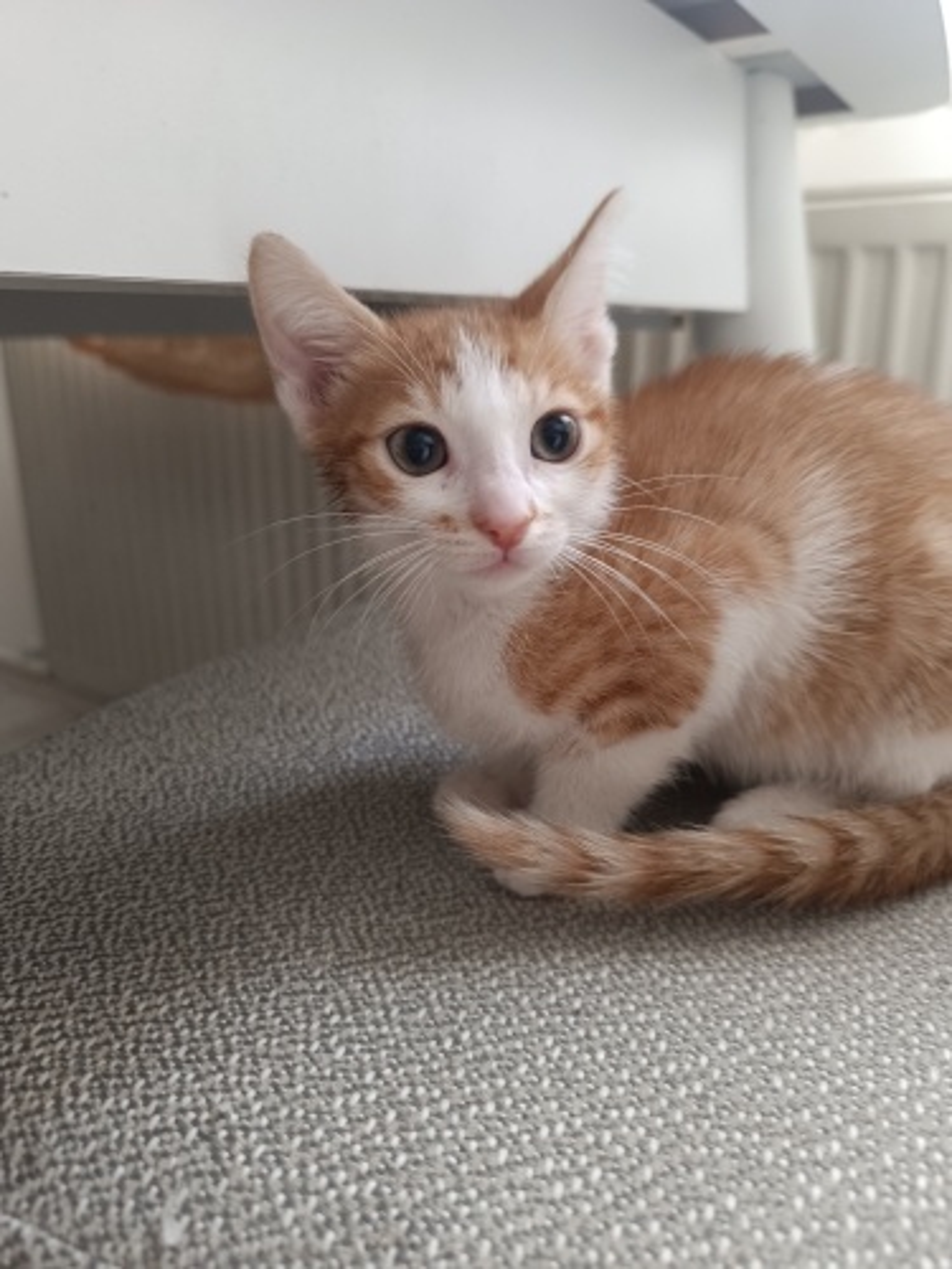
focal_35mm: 24
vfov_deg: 71.6
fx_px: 880
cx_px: 476
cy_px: 634
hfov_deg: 56.8
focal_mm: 6.14
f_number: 1.65
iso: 1163
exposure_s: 1/25
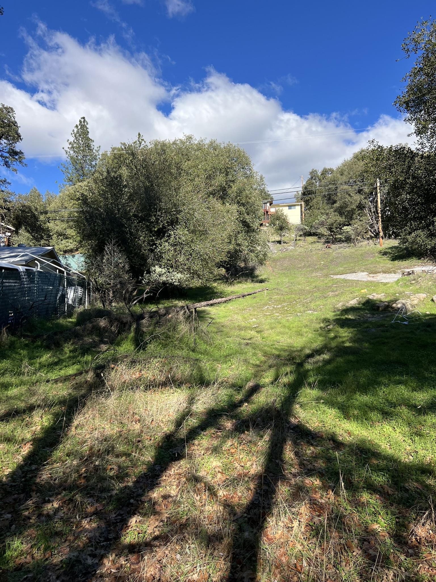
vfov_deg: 67.3
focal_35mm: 26
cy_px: 291
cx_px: 218
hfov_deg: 53.1
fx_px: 437
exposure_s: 1/2252
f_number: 1.5
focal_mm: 5.7
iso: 50
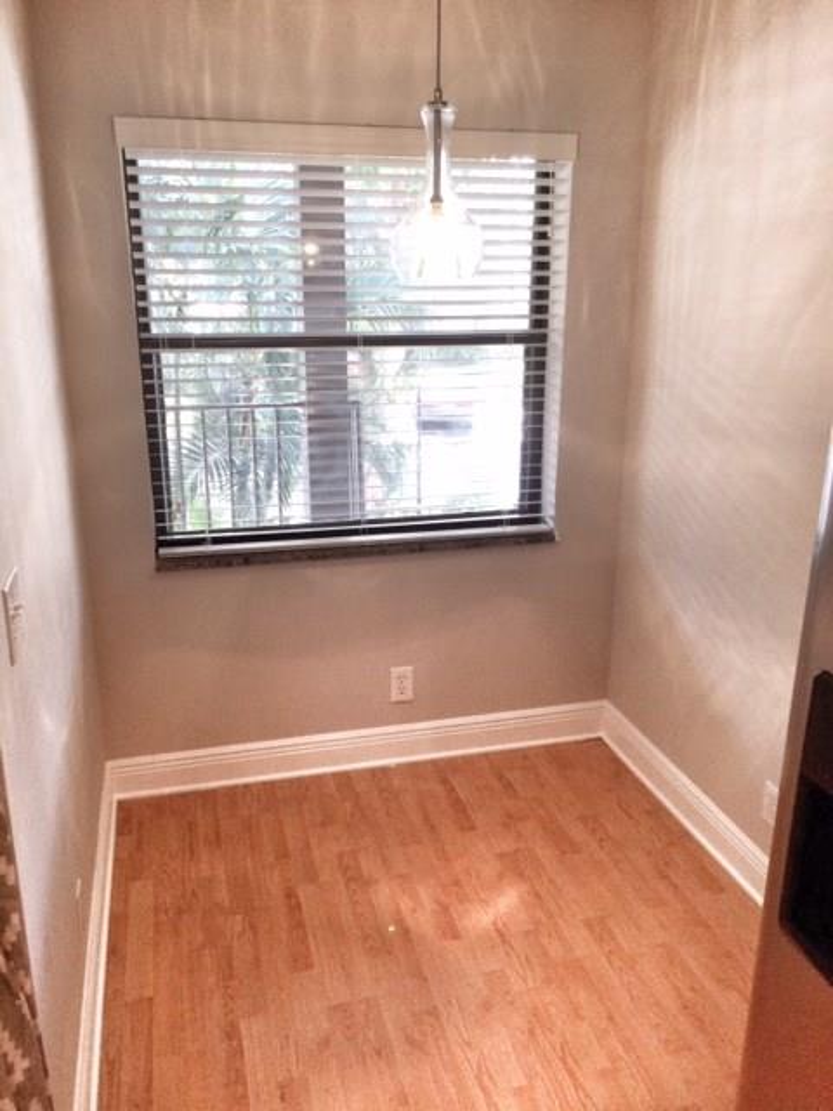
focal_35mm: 29
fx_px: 930
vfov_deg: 61.7
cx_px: 416
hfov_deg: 48.2
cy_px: 556
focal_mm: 4.15
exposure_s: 1/30
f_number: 2.2
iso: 50
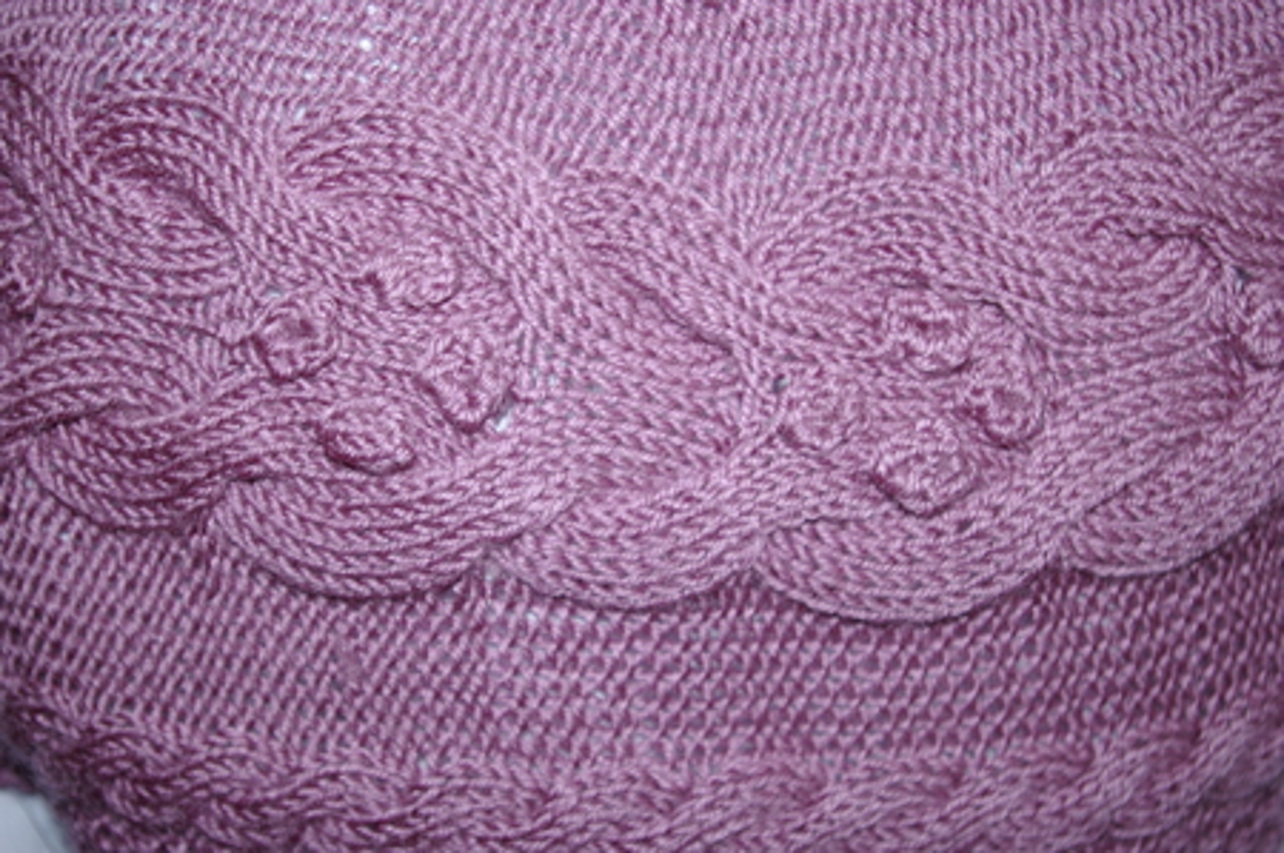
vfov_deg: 27.2
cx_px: 642
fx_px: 1764
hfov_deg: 40.0
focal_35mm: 50
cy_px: 426
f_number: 4
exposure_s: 1/45
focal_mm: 33
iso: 200
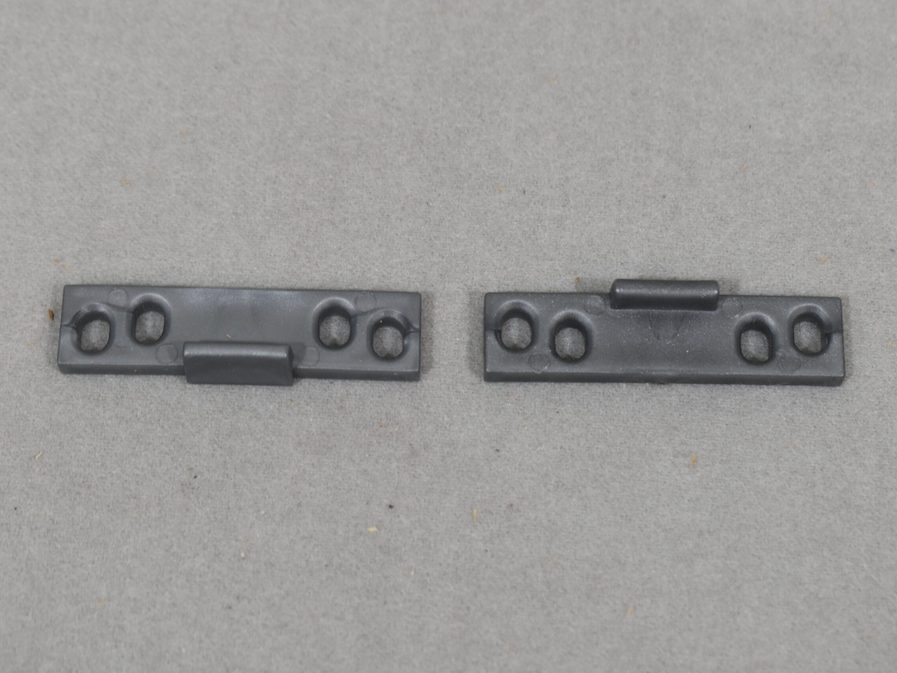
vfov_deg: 16.5
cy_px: 337
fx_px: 2320
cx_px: 461
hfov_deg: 21.9
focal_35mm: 90
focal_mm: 55
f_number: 7.1
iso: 400
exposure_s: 1/60
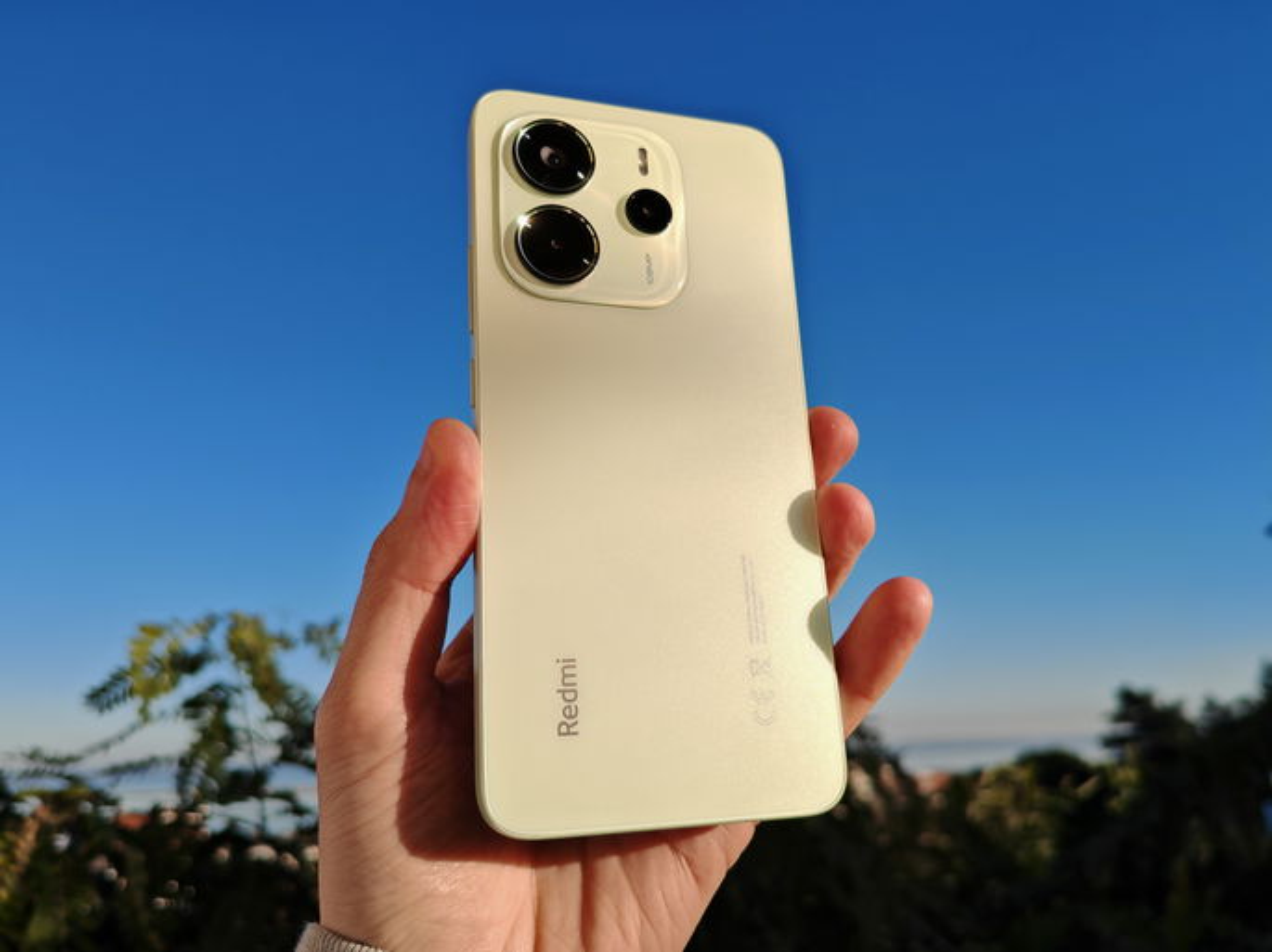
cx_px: 636
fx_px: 955
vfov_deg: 53.0
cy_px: 476
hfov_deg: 67.3
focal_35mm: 26
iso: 50
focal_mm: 5.4
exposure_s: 1/1800
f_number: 1.6
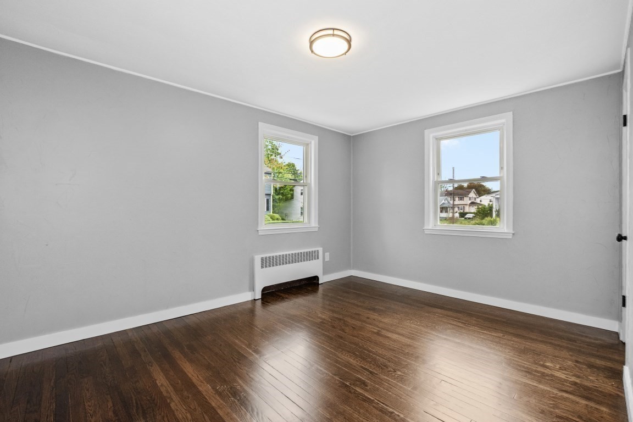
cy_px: 211
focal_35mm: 15
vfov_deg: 77.3
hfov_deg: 100.4
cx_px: 316
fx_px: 264
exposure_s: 1/80
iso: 500
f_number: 5.6
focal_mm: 10
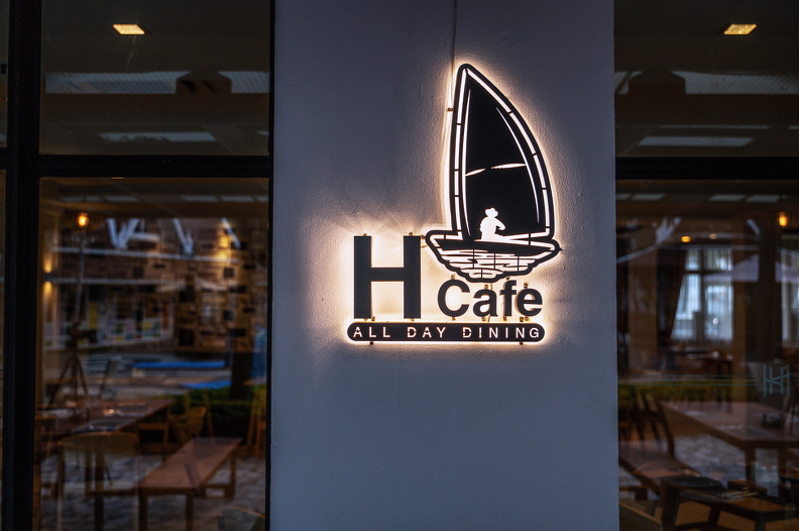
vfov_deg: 35.9
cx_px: 400
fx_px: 820
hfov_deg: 51.9
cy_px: 266
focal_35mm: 37
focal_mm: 37
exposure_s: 1/640
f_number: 2.8
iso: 500
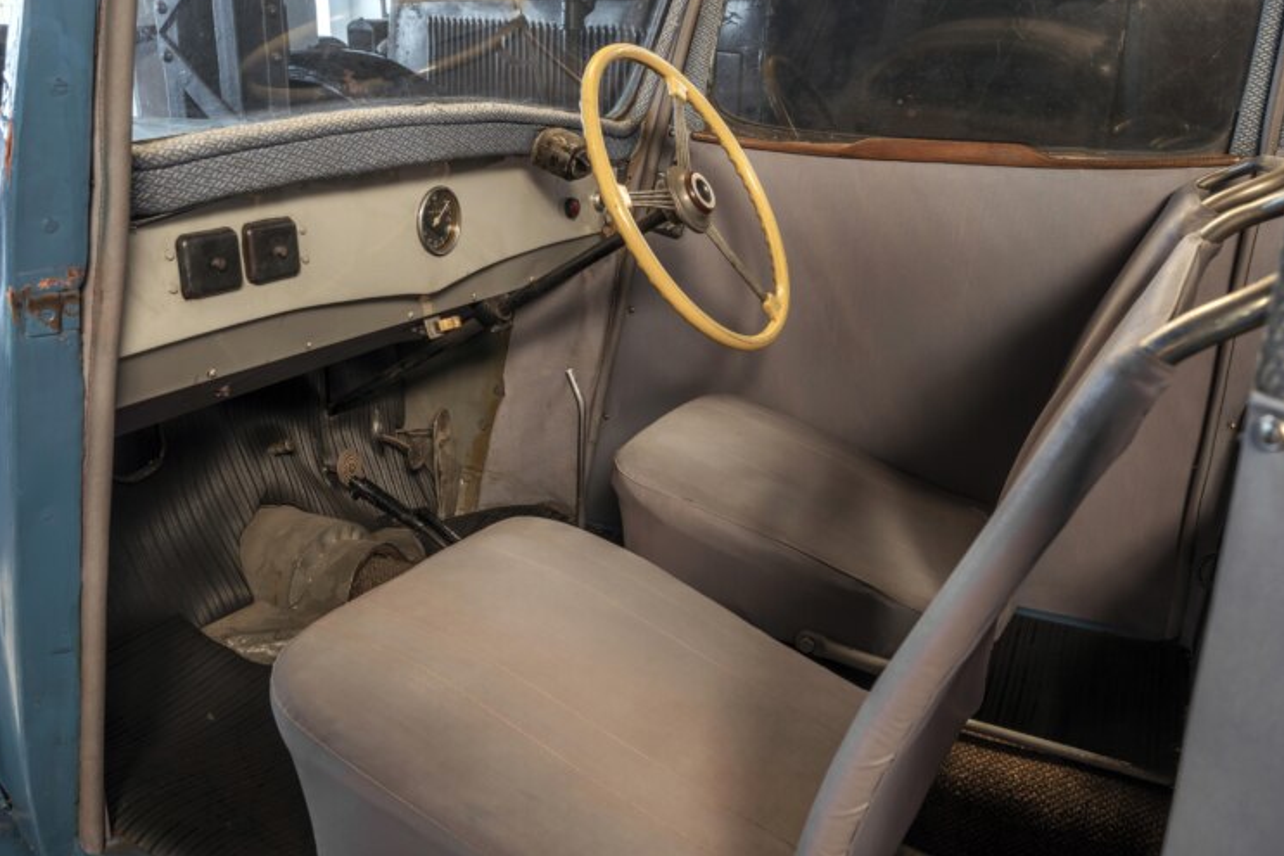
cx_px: 648
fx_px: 1105
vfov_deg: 42.3
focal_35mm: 31
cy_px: 415
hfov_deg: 60.3
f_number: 10
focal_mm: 30
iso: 100
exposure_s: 8
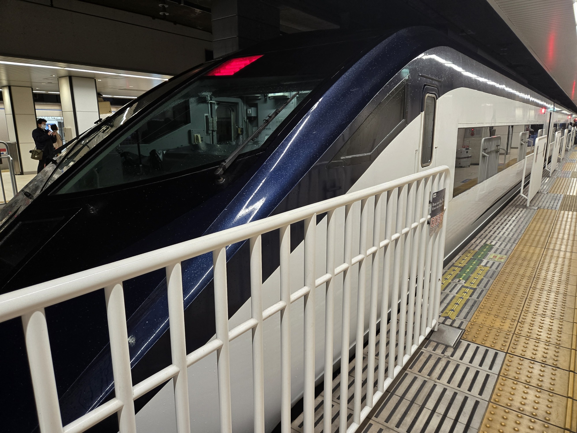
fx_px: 383
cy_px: 216
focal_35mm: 23
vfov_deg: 58.9
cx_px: 288
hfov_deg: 73.9
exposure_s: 1/100
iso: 160
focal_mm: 5.4
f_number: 1.8
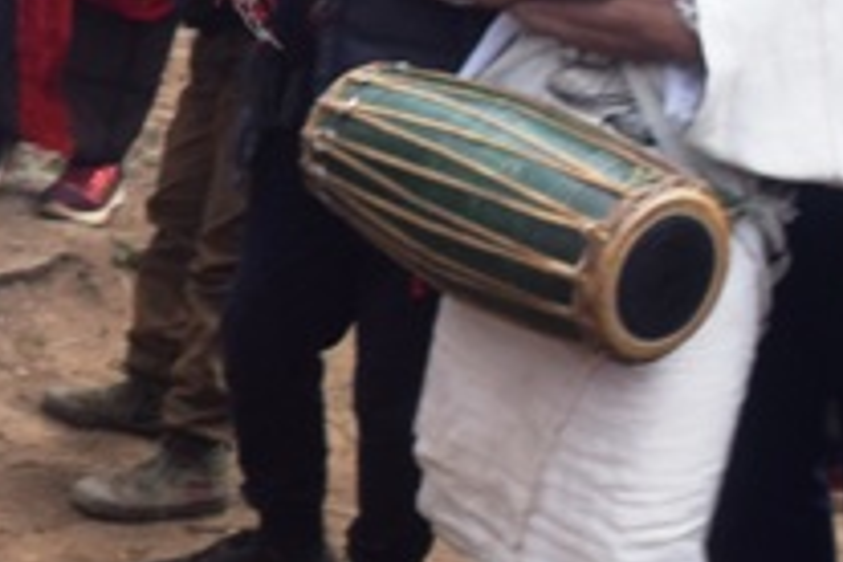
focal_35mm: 155
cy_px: 83
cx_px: -802
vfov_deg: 8.8
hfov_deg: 11.9
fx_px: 3640
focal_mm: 21
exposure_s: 1/100
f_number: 5
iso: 400
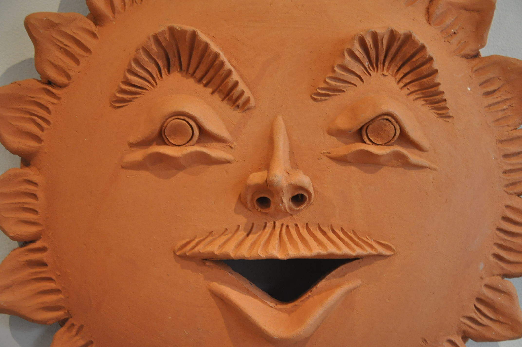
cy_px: 174
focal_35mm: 78
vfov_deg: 17.4
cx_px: 261
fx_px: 1130
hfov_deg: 26.0
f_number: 5
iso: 1600
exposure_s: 1/15
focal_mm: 52
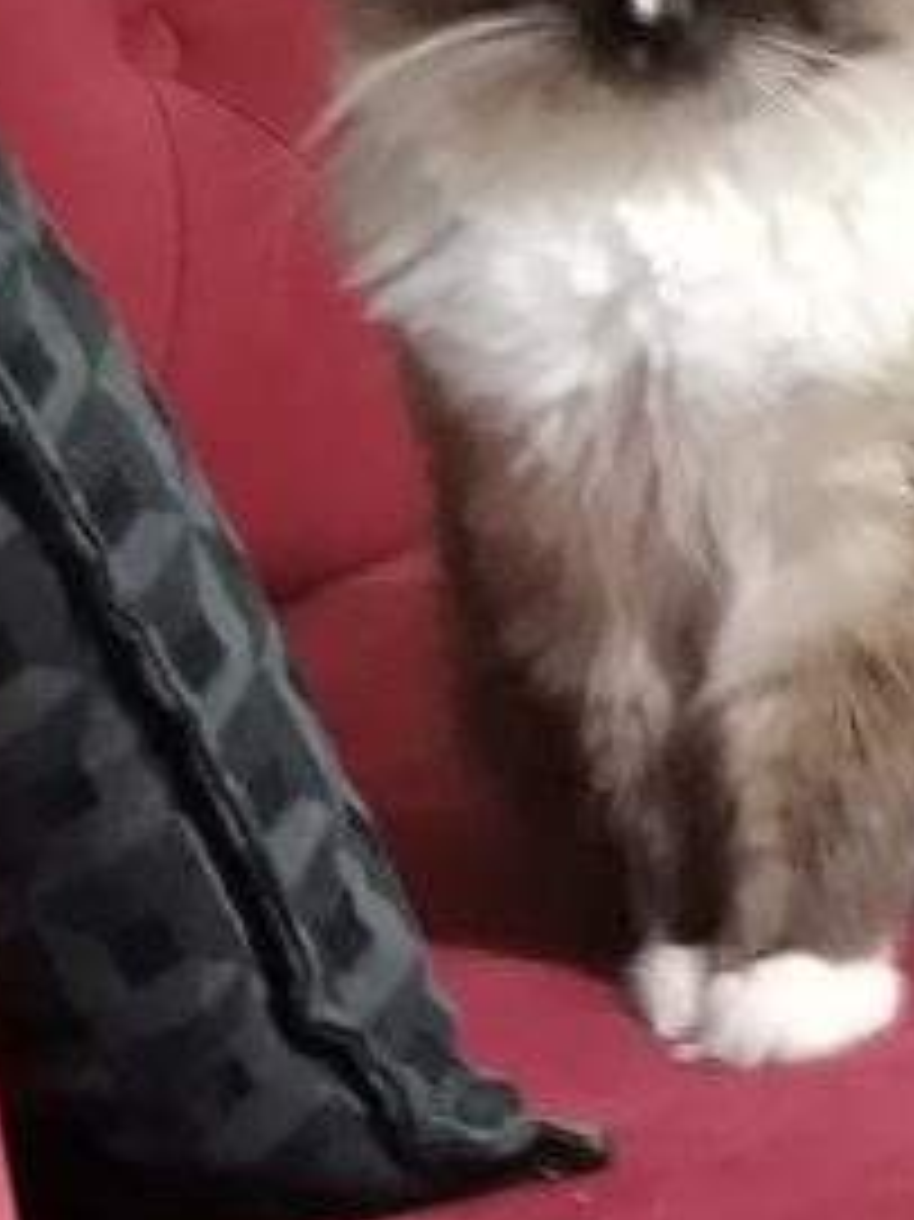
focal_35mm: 195
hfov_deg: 7.6
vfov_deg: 10.1
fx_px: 6870
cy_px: 135
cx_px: 437
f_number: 1.75
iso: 4888
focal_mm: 5.25
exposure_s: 1/16.7
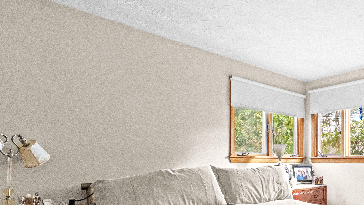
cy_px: 156
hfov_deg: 60.3
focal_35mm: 29
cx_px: 289
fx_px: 284
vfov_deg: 38.5
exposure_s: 1/2.5
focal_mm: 14.7
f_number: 11
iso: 5000
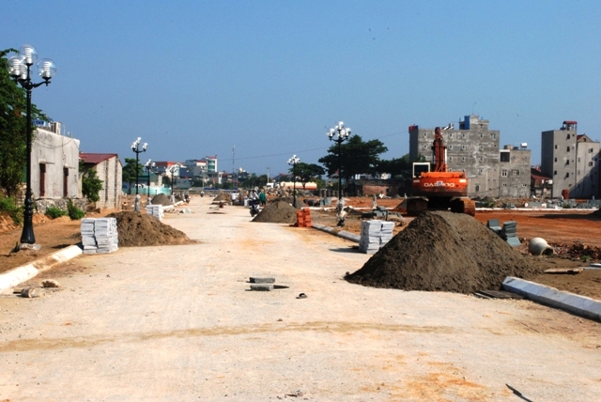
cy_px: 201
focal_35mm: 57
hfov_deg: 35.0
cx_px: 300
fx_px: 952
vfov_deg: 23.8
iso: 200
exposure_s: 1/60
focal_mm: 38
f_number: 29
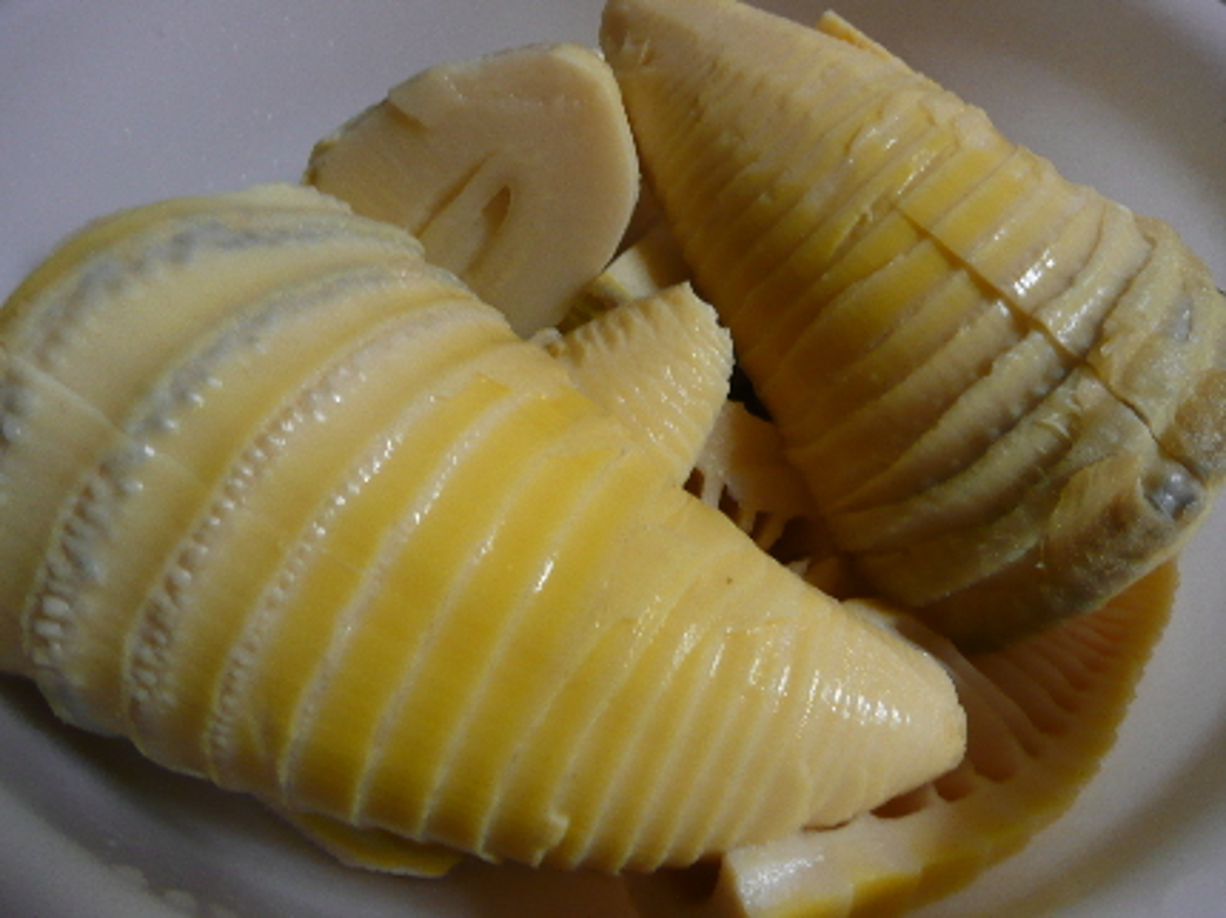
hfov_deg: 63.5
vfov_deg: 49.7
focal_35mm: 28
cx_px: 613
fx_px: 991
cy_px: 459
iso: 200
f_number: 3.3
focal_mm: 4.6
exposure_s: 1/8
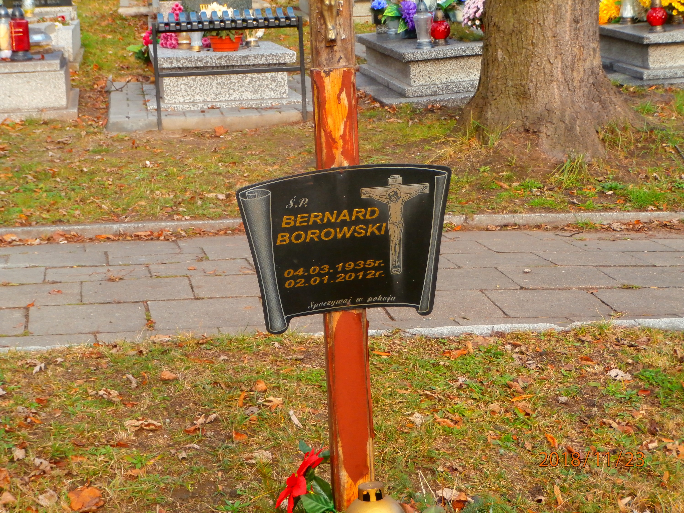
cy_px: 256
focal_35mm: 86
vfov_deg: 17.2
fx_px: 1699
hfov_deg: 22.8
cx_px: 342
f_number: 5
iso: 100
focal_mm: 15.16
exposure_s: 1/100
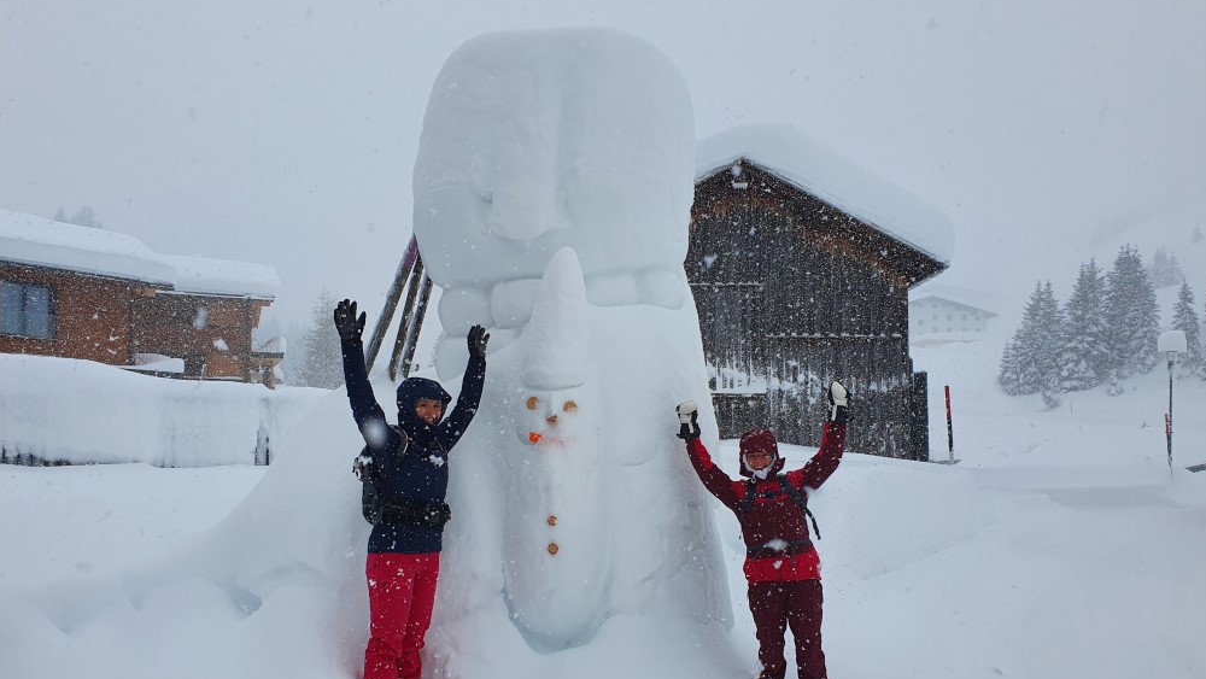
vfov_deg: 40.0
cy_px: 416
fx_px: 928
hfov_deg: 66.1
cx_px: 597
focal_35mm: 29
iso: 50
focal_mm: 4.32
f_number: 2.4
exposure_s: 1/1056
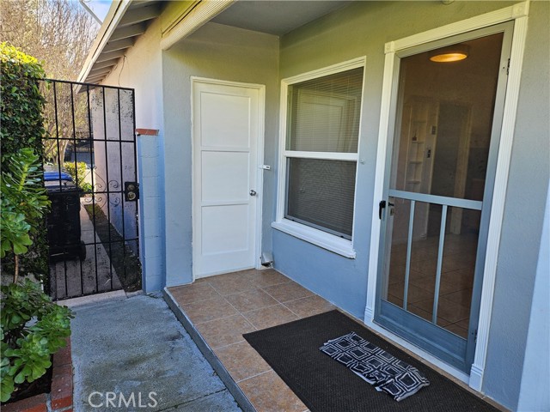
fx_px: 365
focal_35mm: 23
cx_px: 275
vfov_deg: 58.9
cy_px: 206
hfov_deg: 73.9
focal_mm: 5.4
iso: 25
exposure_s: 1/123
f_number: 1.8
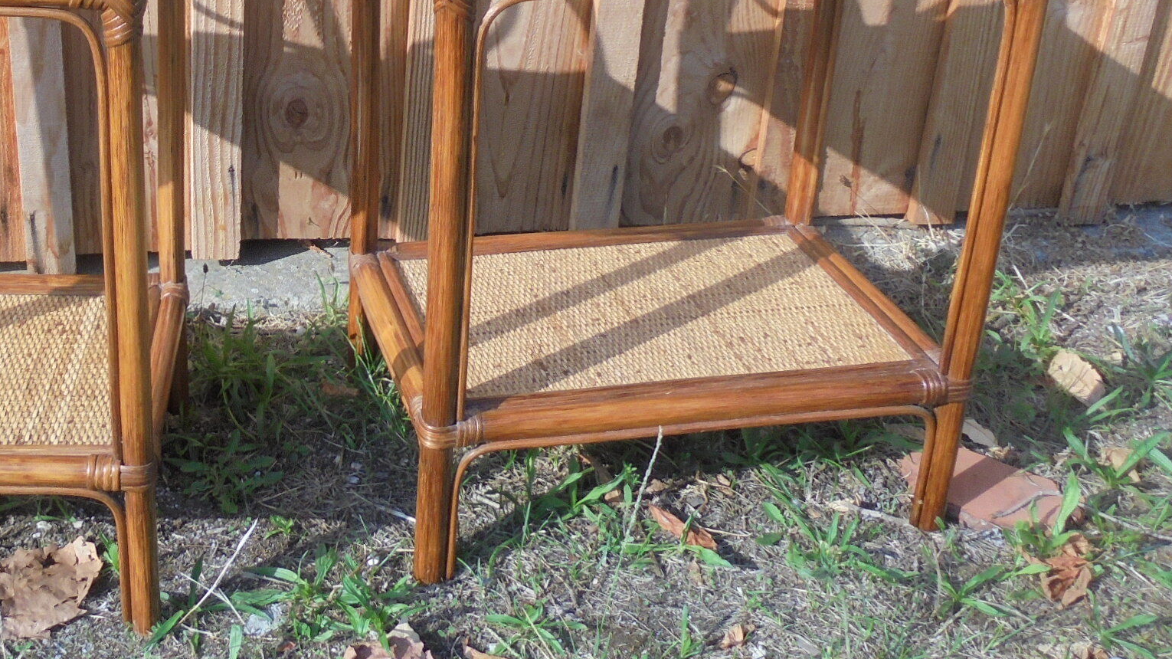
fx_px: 1491
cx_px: 269
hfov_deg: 41.4
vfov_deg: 24.6
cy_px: 159
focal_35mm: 48
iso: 100
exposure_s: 1/500
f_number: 3.5
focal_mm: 4.6
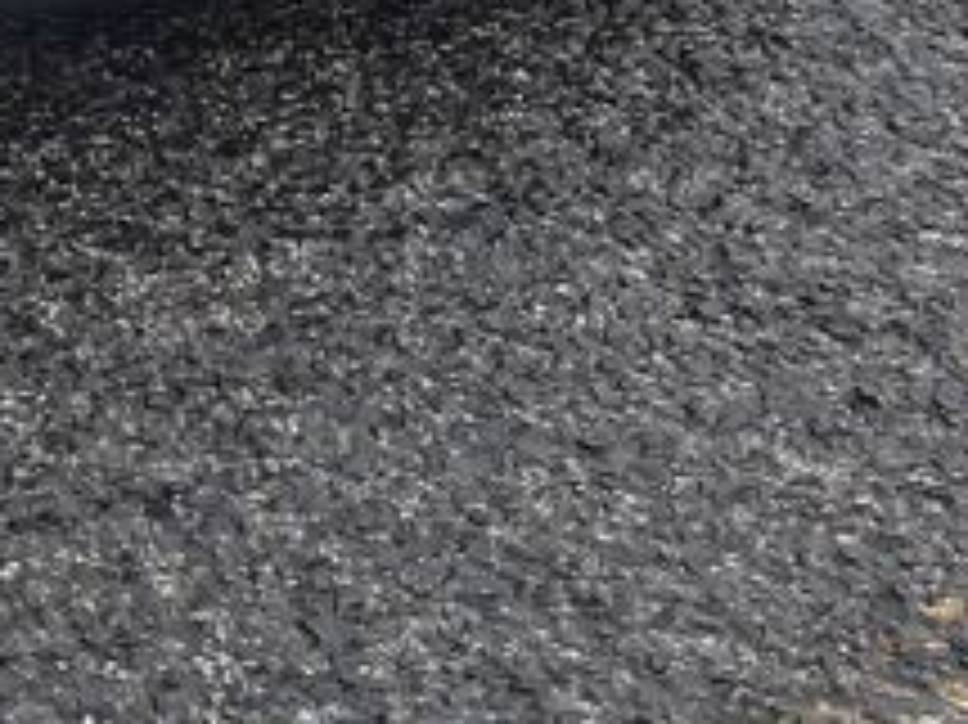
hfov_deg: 10.4
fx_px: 4332
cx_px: -1571
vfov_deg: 9.1
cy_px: -603
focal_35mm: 155
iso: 50
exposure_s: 1/496
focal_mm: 4.3
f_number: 2.4
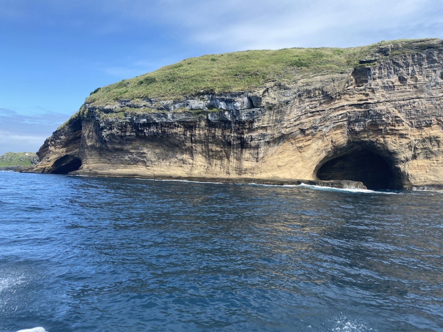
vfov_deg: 53.1
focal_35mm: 26
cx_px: 222
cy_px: 166
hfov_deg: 67.3
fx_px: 333
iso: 32
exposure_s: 1/2141
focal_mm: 4.25
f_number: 1.8
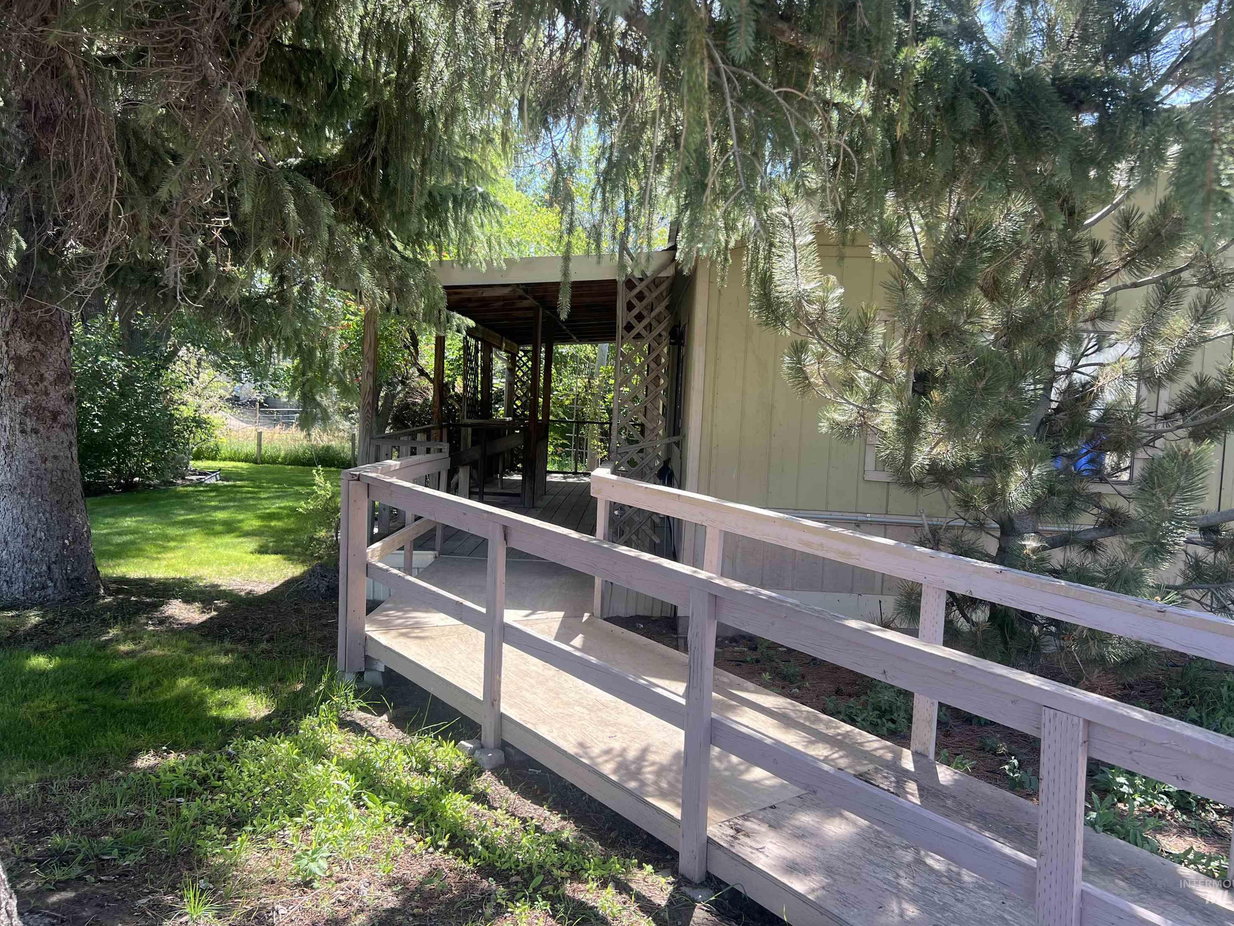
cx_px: 635
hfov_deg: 65.3
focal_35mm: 27
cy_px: 447
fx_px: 963
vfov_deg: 51.4
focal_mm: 5.7
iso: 50
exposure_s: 1/563
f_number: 1.5
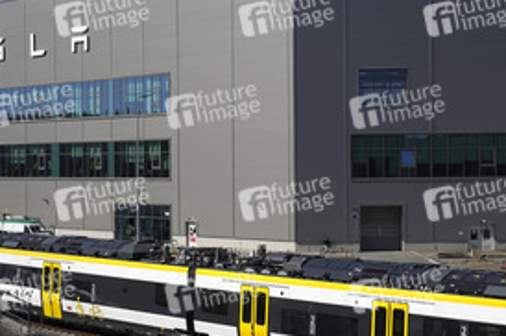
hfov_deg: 25.7
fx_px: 1109
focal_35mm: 79
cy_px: 153
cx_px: 237
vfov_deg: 17.2
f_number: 8
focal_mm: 48
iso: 100
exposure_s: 1/800
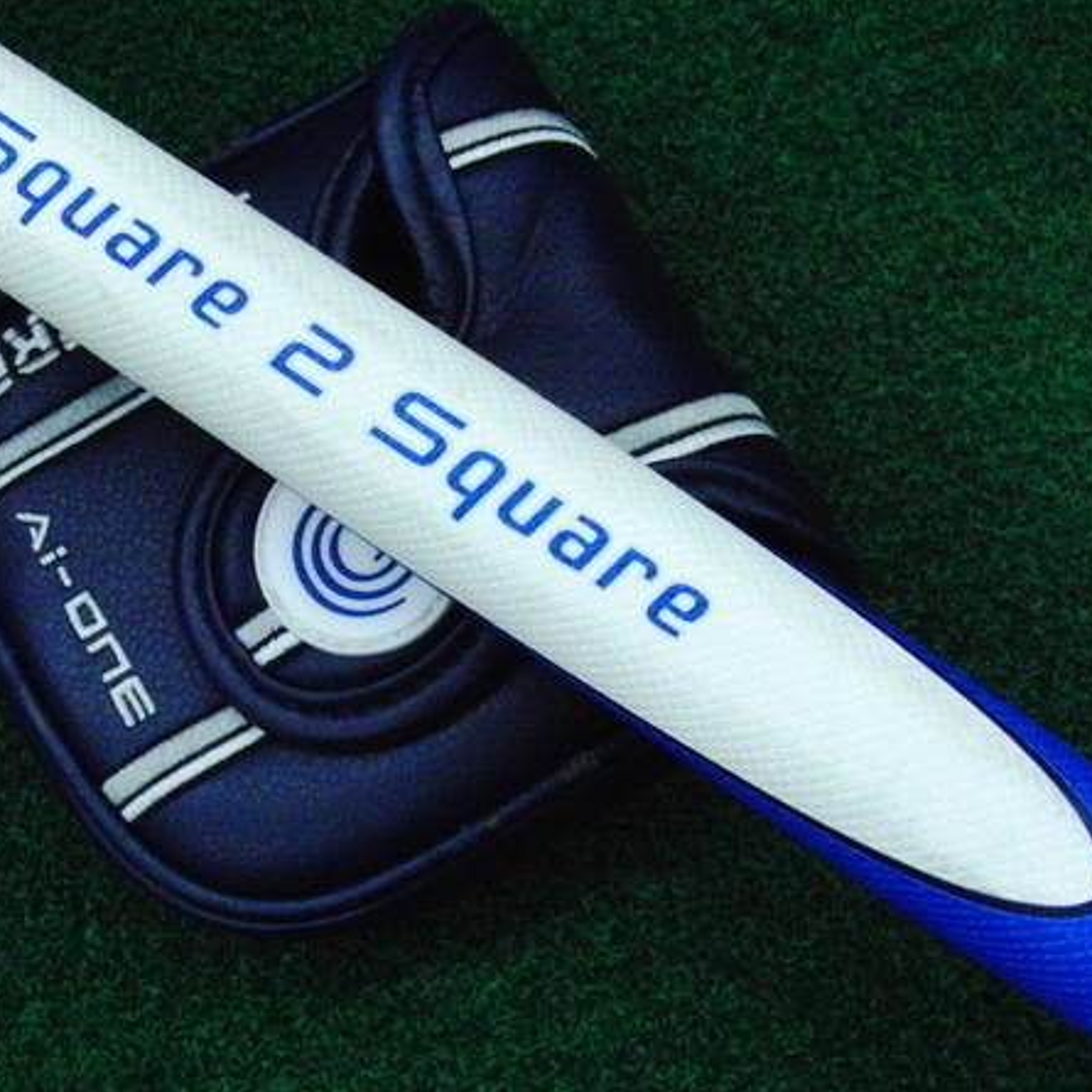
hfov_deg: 36.0
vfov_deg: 36.1
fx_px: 1677
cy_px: 547
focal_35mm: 47
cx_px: 456
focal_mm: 6.42
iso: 3200
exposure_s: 1/800
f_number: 3.6
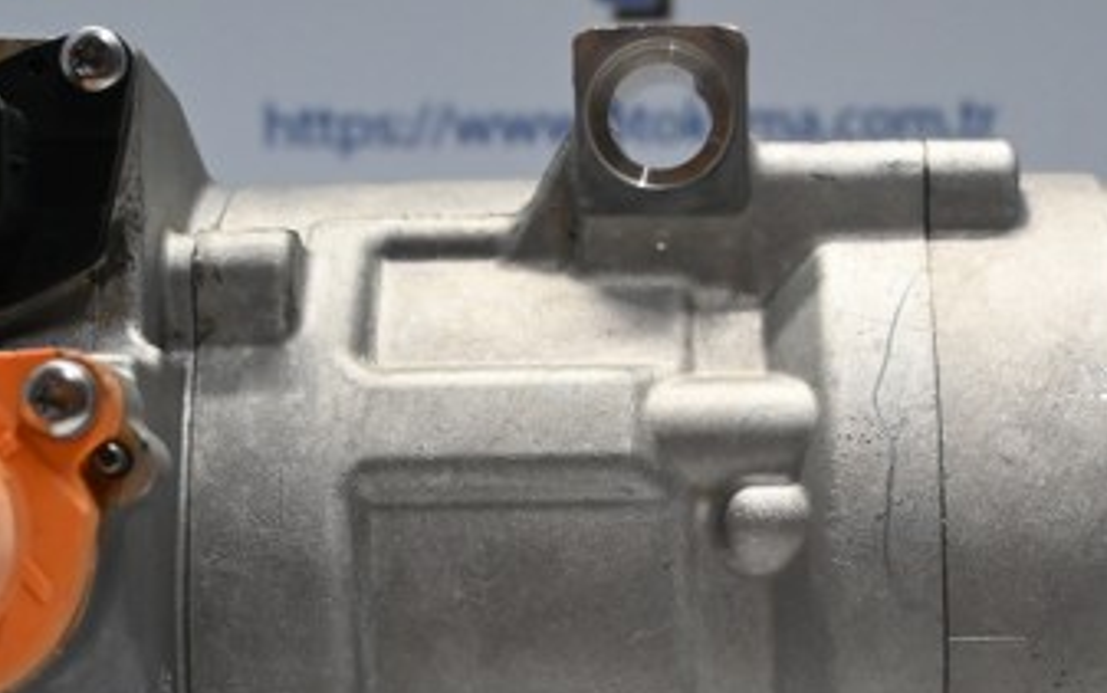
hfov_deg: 19.8
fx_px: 3176
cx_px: 568
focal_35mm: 105
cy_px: 609
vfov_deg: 12.4
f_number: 4.8
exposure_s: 1/125
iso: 1250
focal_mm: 29
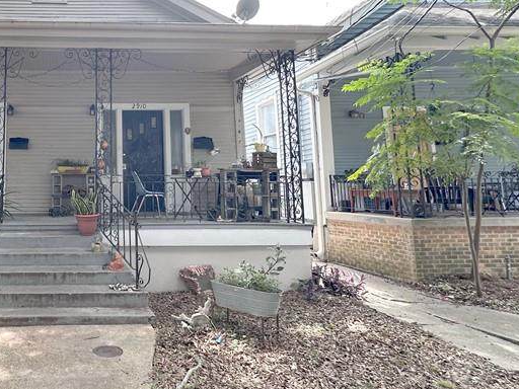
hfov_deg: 55.6
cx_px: 59
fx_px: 420
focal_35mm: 28
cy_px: 145
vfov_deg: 49.2
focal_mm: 2.22
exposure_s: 1/109
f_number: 2.2
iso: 40
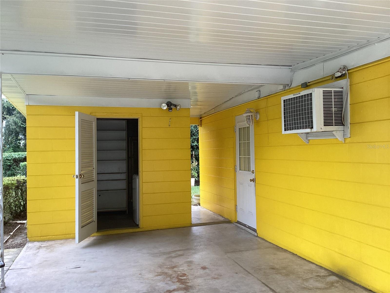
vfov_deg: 45.4
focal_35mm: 31
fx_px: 349
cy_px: 146
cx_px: 195
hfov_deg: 58.4
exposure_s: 1/120
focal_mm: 3.3
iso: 40
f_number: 2.4
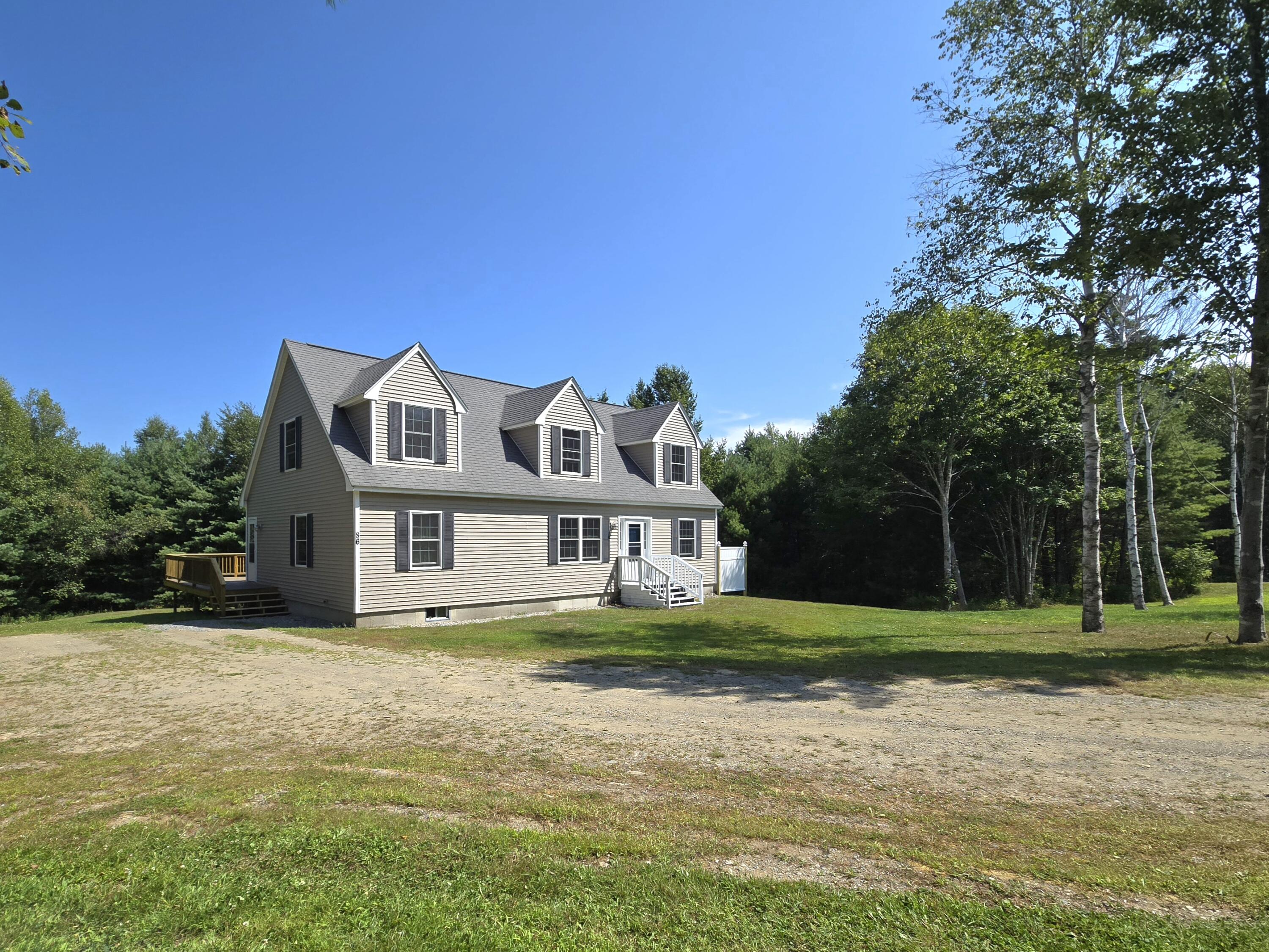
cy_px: 476
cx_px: 634
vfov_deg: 89.9
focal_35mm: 13
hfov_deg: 106.2
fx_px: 477
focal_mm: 2.2
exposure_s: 1/2500
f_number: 2.2
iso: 50
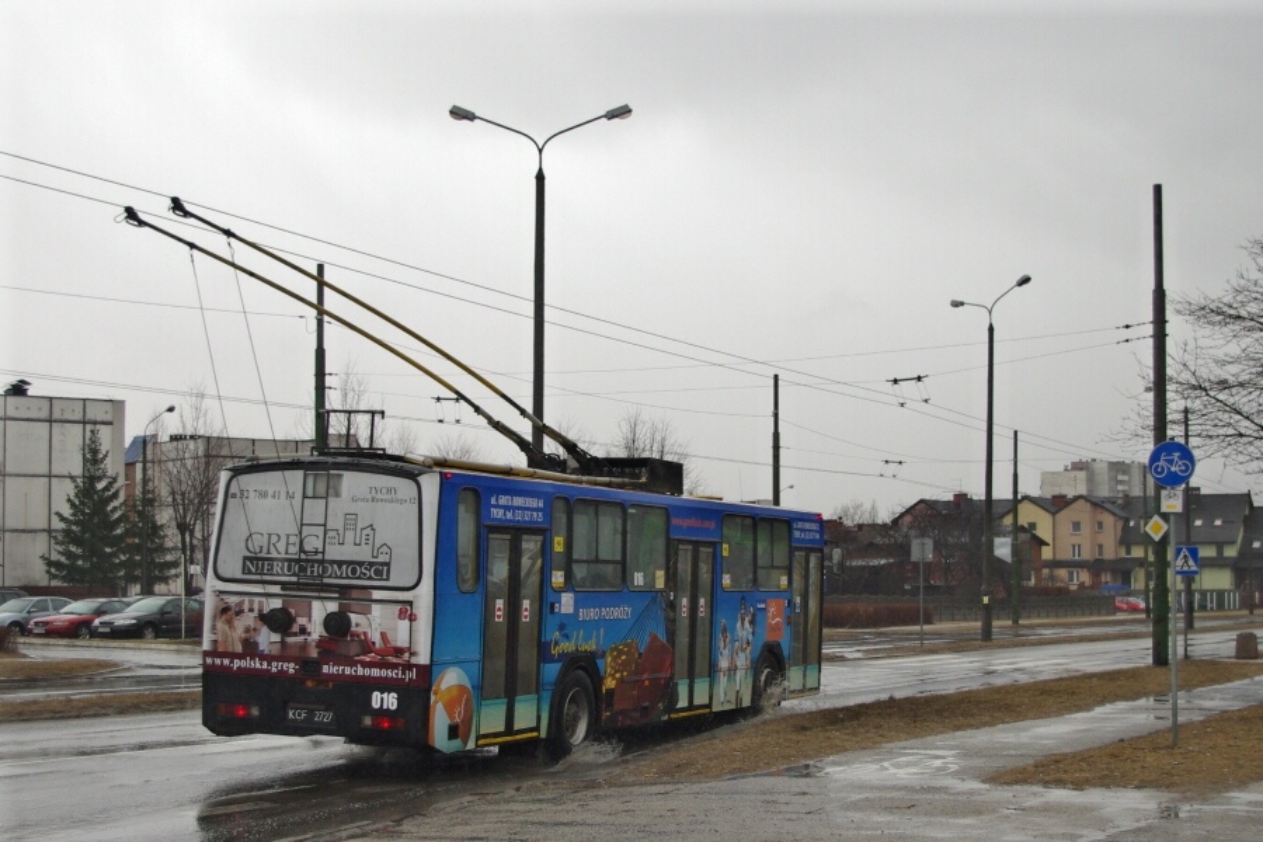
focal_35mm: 39
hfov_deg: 49.6
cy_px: 421
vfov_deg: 34.2
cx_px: 632
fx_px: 1368
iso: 400
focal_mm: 26.25
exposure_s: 1/400
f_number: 4
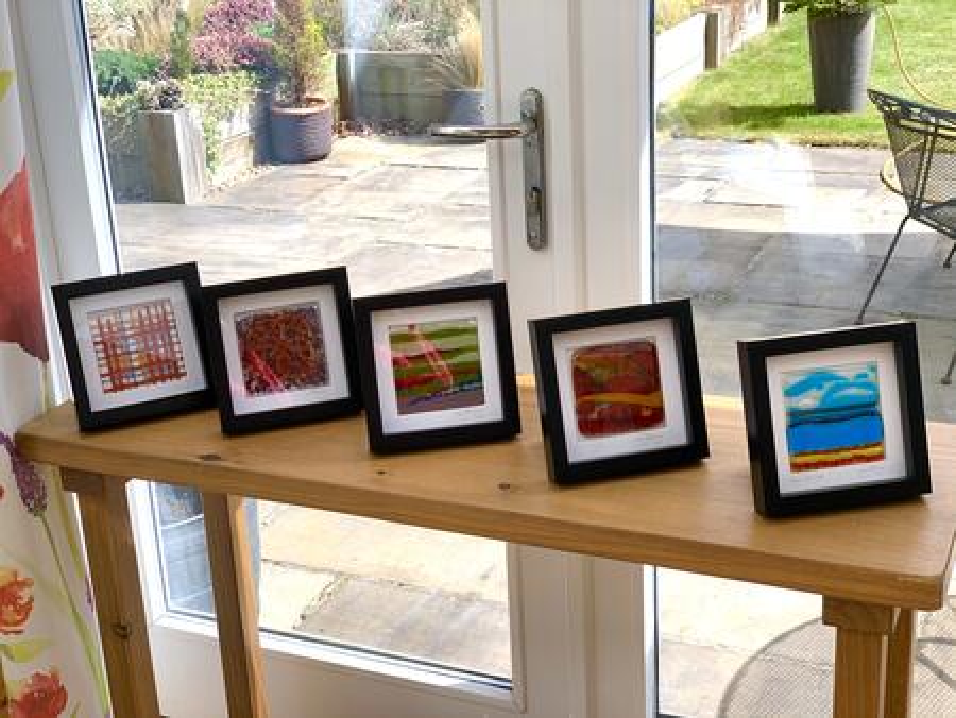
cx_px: 478
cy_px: 359
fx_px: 1437
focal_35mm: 52
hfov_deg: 36.8
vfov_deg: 28.1
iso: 16
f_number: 2.4
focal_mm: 6
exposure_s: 1/322
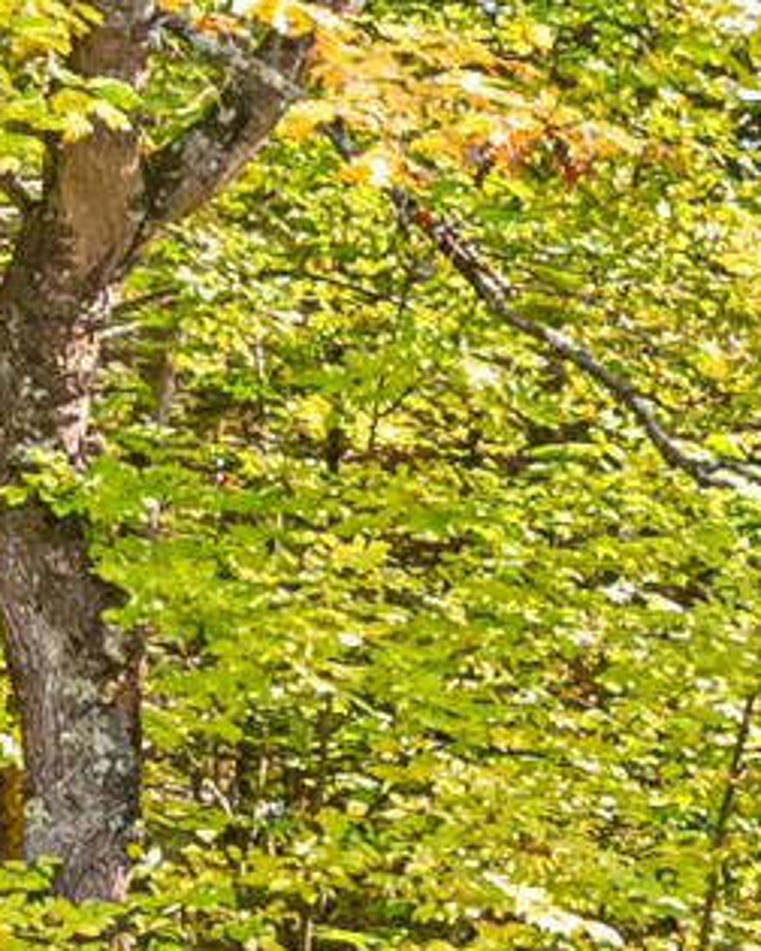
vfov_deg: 13.4
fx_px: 4026
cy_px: 753
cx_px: 2044
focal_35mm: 143
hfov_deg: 9.2
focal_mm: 16
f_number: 7.1
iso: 320
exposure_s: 1/40
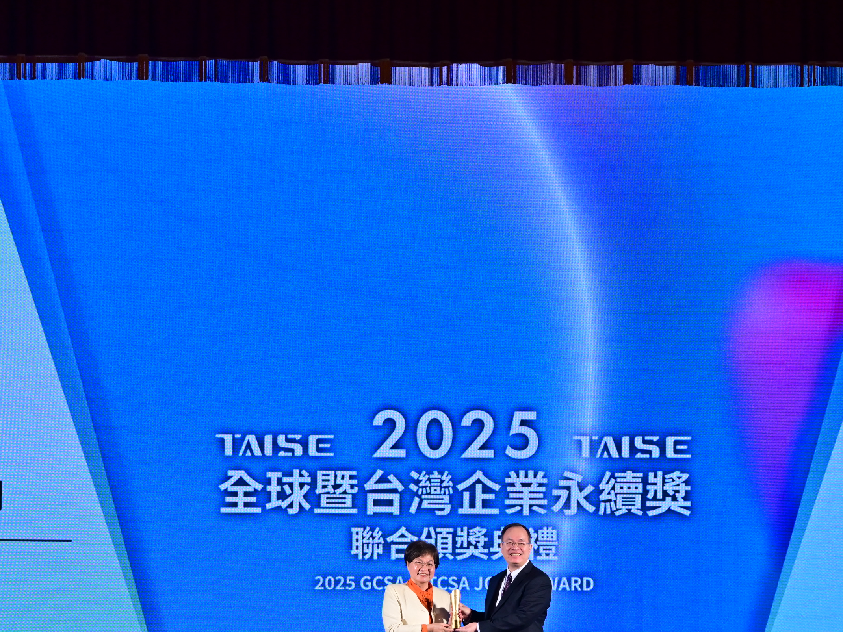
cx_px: 457
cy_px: 424
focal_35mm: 204
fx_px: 4968
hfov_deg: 9.7
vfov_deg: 7.3
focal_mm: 110
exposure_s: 1/160
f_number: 7.1
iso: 800
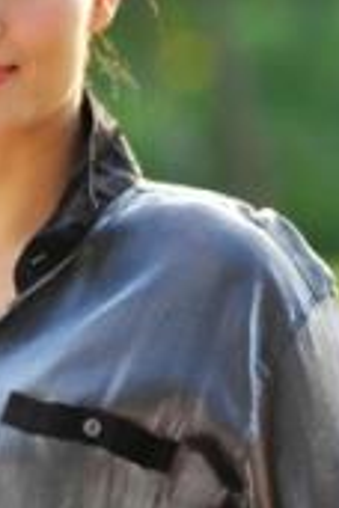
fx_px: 6939
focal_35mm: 491
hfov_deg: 2.8
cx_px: 51
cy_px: 327
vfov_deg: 4.2
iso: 160
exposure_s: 1/350
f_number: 2.8
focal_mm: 125
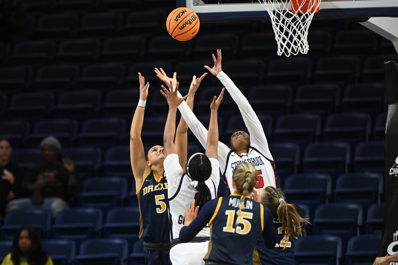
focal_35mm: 300
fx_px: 3317
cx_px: 199
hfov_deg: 6.9
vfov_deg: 4.6
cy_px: 132
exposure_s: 1/1000
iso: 3200
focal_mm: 300
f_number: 2.8
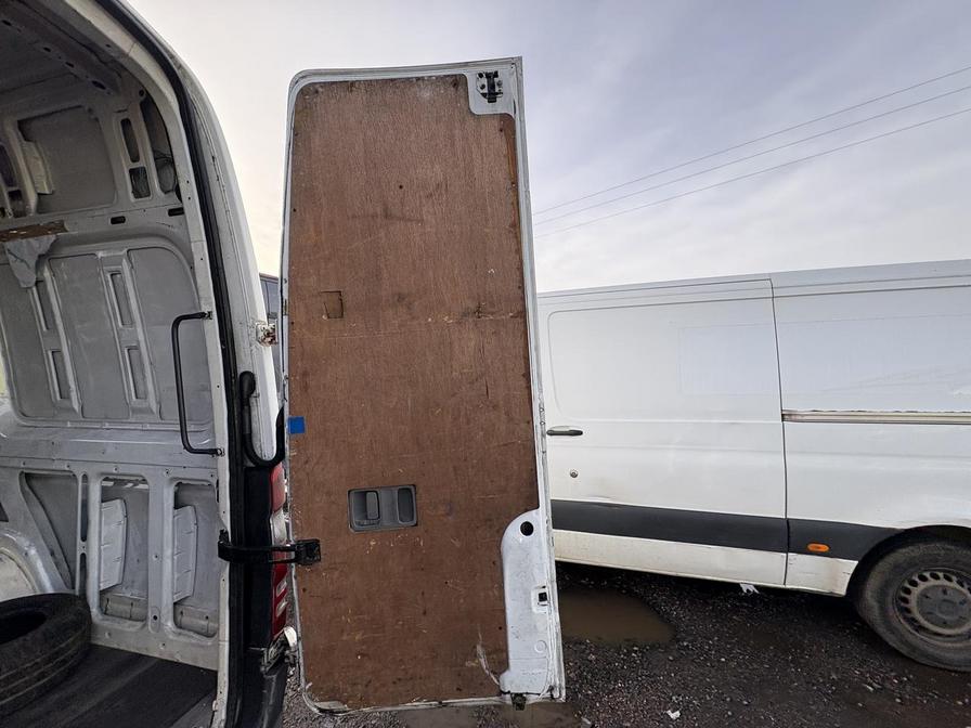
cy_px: 364
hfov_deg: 102.1
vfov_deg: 85.7
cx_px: 486
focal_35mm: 14
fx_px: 393
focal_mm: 2.22
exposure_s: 1/573
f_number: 2.2
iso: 40
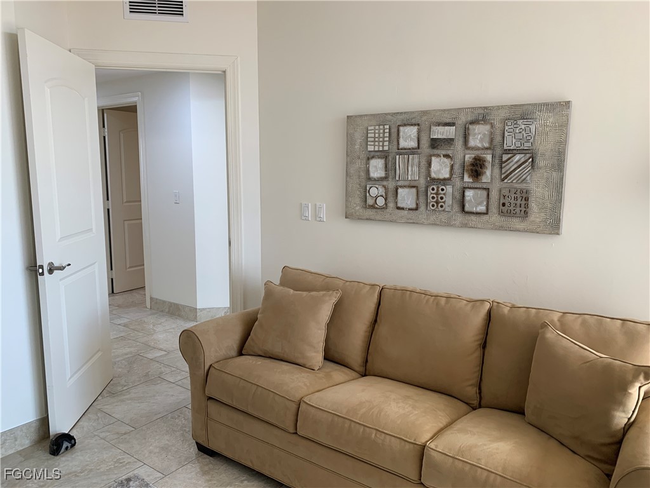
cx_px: 325
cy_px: 244
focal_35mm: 26
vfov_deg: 53.1
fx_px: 488
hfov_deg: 67.3
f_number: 1.8
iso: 80
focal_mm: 4.25
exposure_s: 1/121
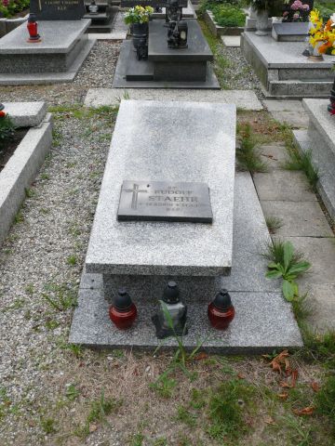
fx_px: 452
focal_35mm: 35
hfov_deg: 40.7
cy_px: 223
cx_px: 168
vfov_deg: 52.6
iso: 100
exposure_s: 1/200
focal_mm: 7.4
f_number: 5
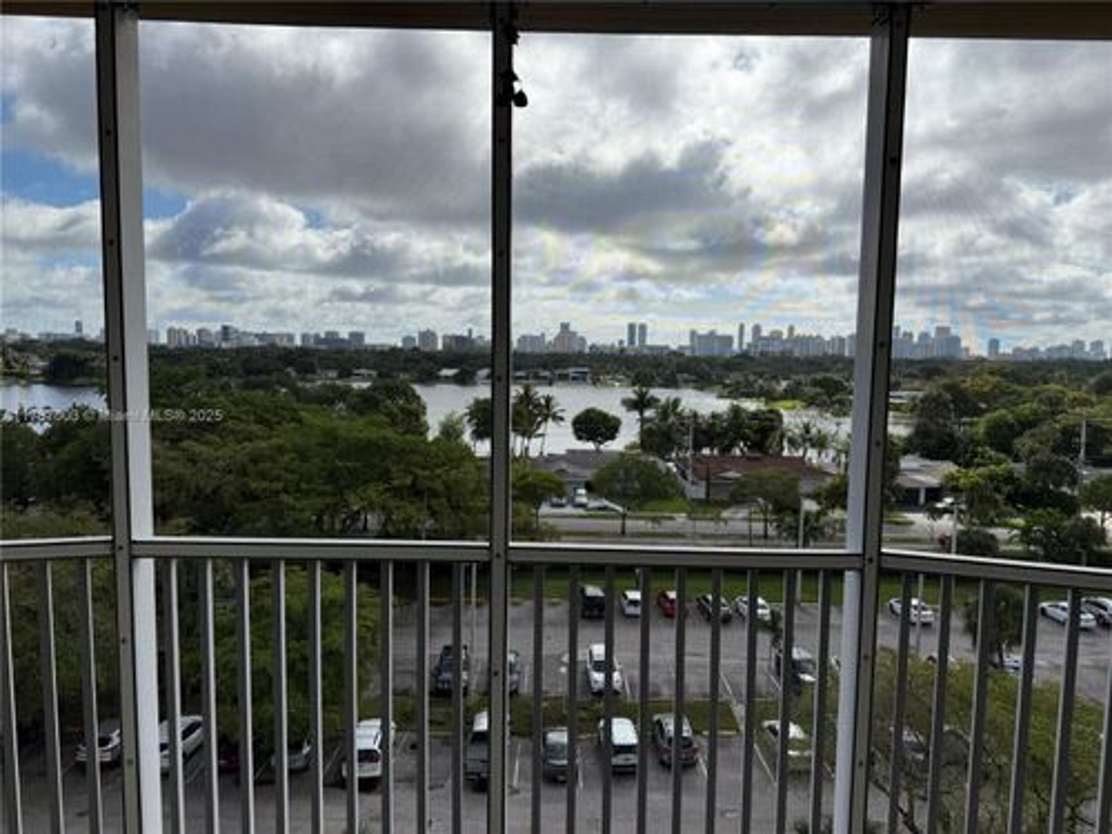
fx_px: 771
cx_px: 556
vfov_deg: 56.8
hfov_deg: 71.6
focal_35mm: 24
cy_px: 417
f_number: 1.78
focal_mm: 6.76
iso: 80
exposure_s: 1/7353
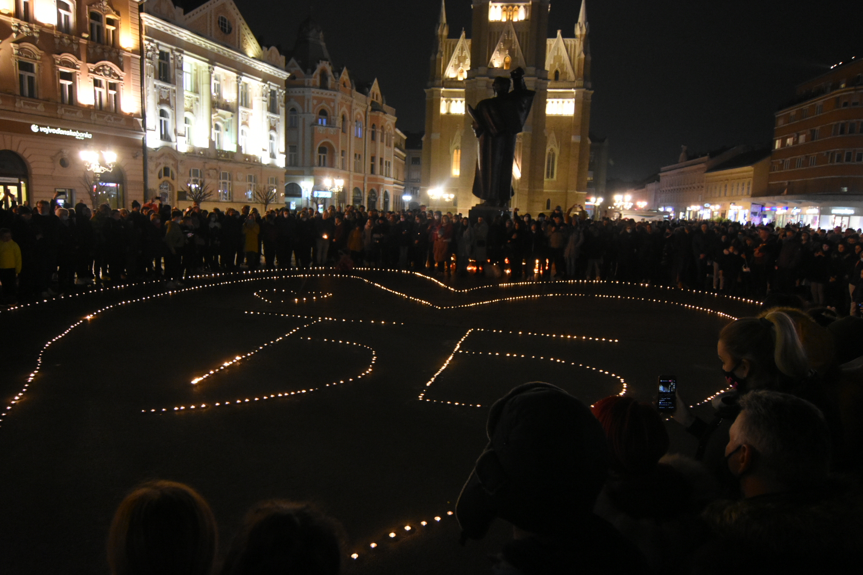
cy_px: 288
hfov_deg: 73.7
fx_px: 575
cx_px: 432
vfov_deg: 53.1
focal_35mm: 24
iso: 4000
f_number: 4
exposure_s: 1/40
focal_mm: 16
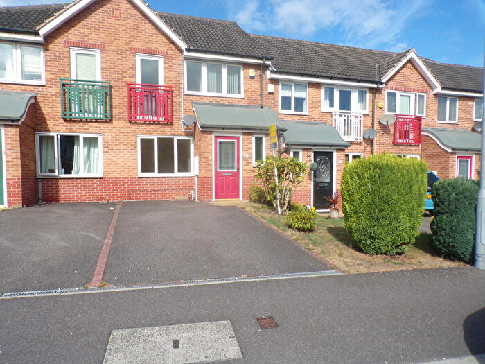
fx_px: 336
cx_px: 242
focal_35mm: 24
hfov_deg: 71.6
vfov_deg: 56.8
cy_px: 182
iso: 80
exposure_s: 1/340
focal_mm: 4.3
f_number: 5.8
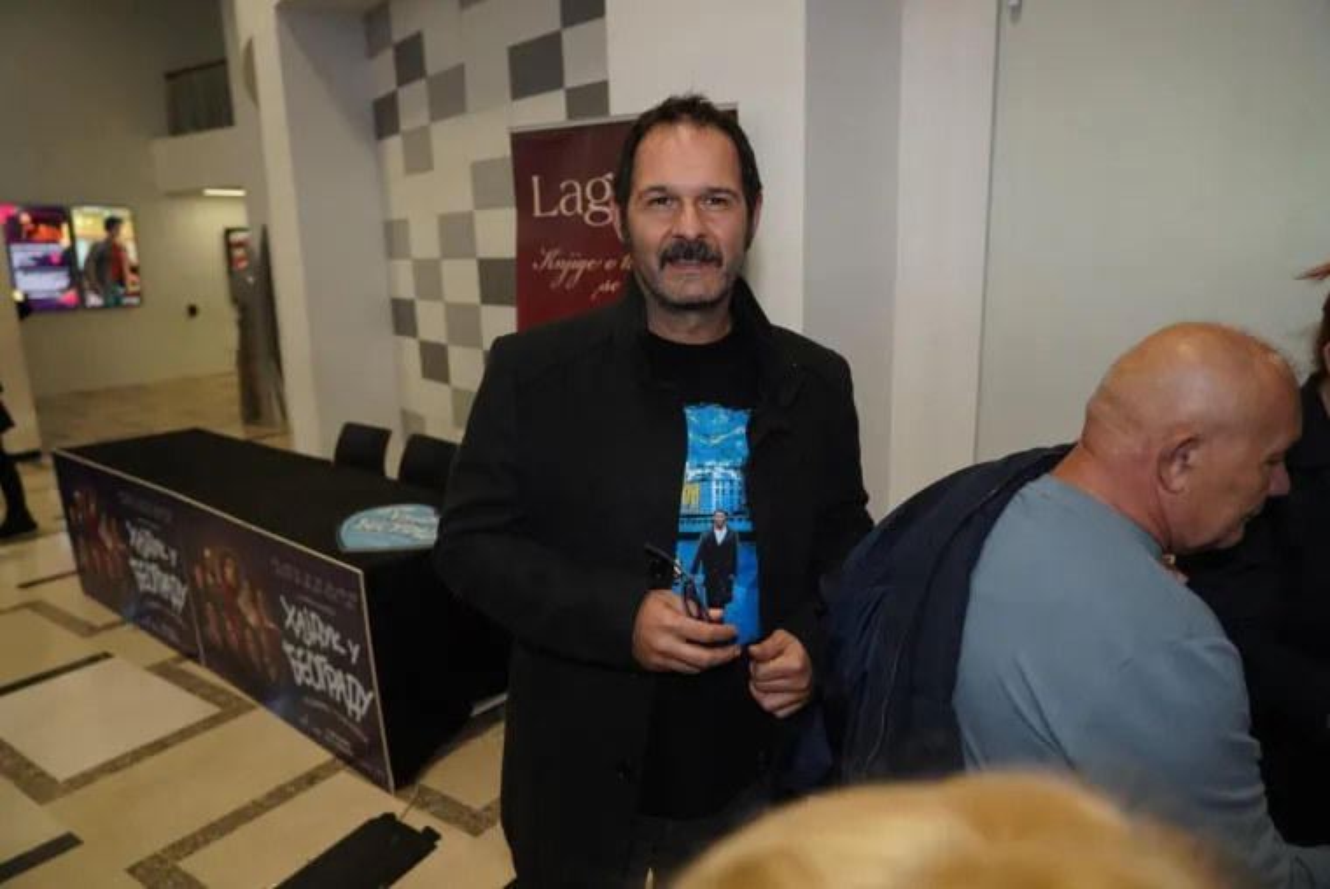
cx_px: 665
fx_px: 887
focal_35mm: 24
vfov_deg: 53.2
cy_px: 444
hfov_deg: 73.7
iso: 2500
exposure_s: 1/250
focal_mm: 24
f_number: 4
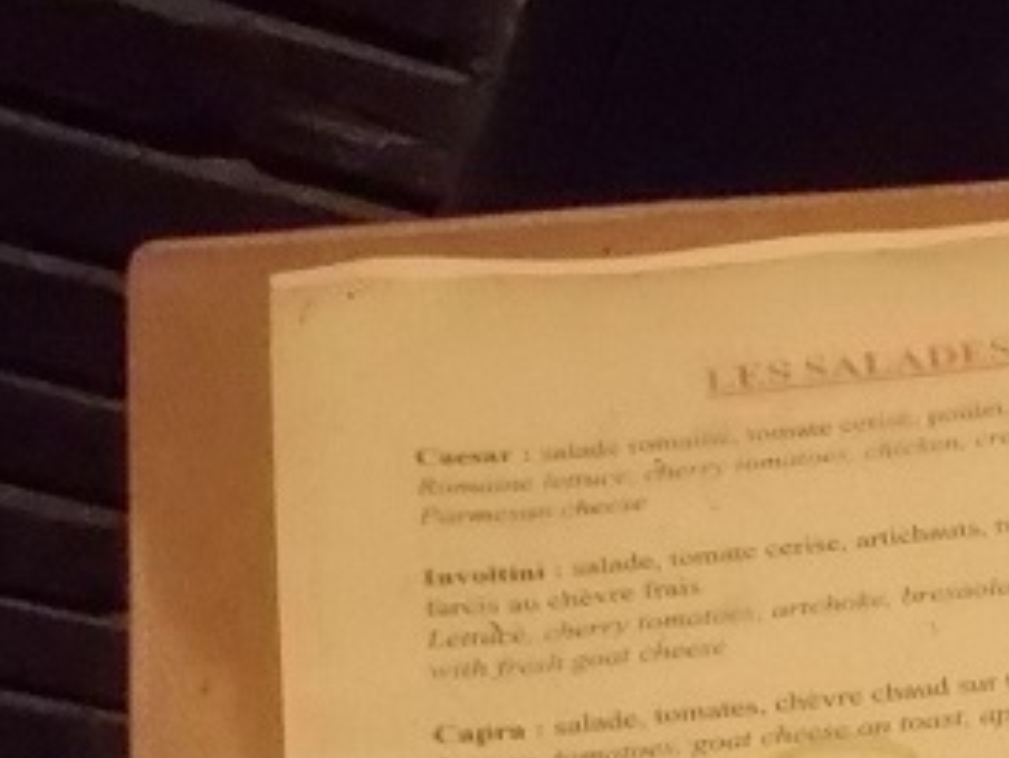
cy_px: 1316
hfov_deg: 17.0
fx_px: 3149
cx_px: 1356
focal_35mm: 108
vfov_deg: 12.6
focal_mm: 4.6
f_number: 3.2
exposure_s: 1/125
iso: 640
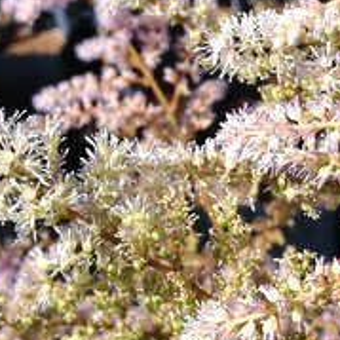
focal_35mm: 98
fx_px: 1089
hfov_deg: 16.2
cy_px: 260
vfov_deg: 17.6
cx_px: 511
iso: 50
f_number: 2.4
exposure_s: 1/645
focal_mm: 4.12
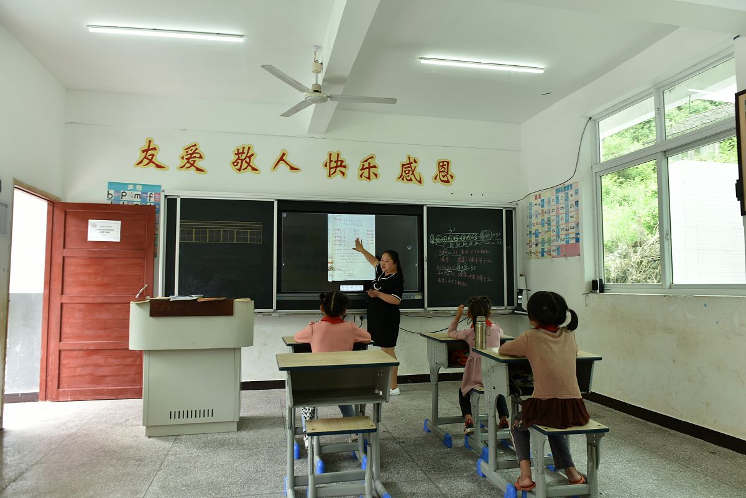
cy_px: 249
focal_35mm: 24
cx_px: 373
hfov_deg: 73.7
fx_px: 497
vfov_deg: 53.2
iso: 180
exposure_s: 1/30
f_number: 5.6
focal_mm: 24
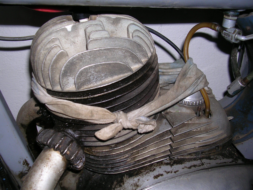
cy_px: 95
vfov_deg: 37.7
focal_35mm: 38
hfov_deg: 49.0
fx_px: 278
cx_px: 126
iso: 50
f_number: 2.8
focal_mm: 5.8
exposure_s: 1/60.1
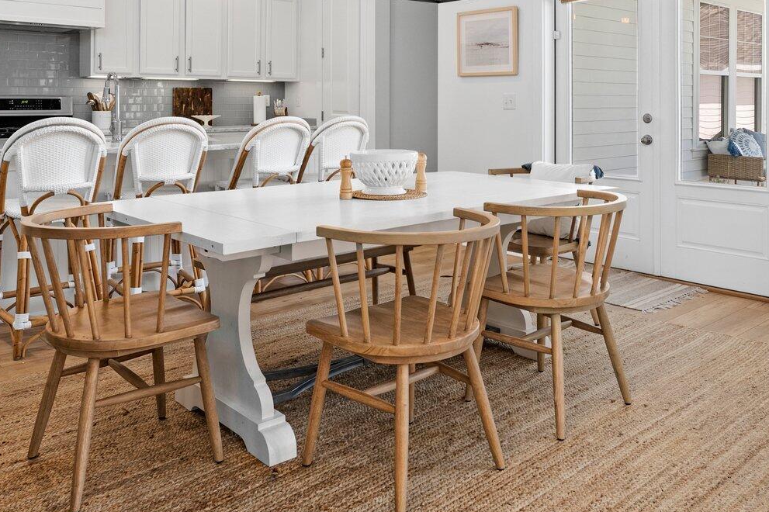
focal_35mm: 32
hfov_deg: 58.8
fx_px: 680
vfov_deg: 39.5
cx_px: 439
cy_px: 93
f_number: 8
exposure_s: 1/8
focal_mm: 15.4
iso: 320
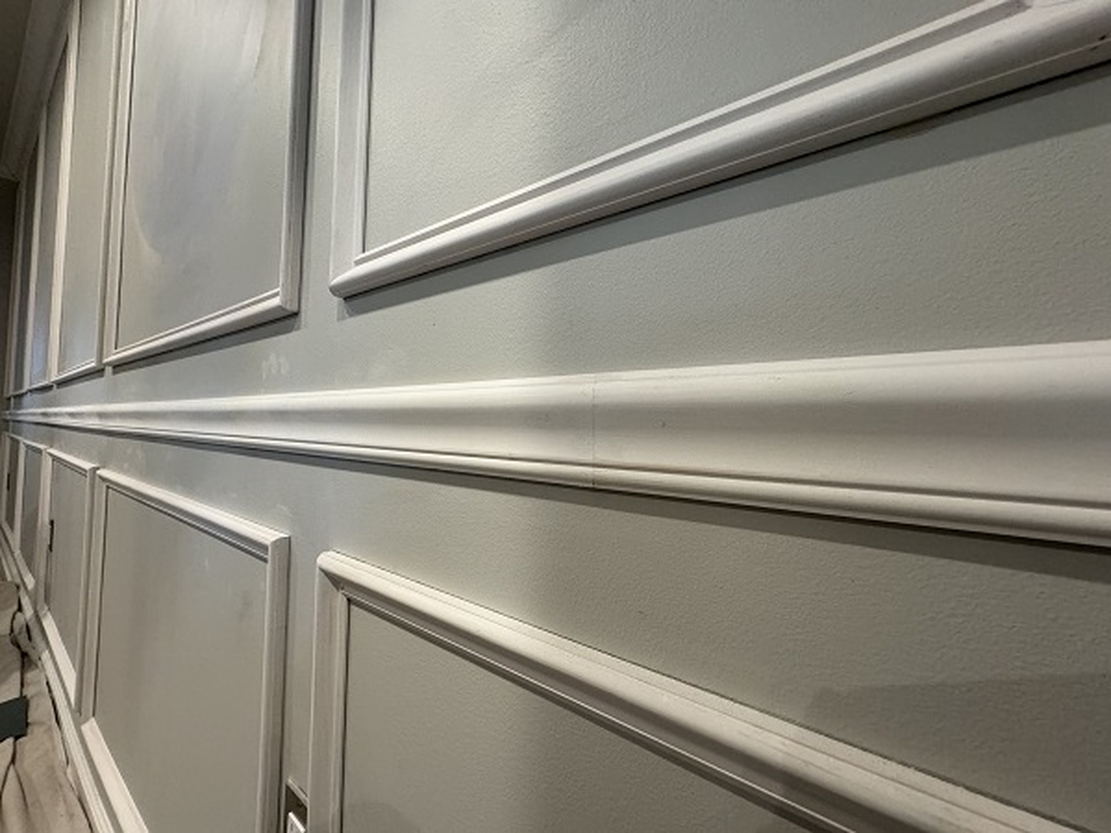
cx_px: 556
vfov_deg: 85.7
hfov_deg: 102.1
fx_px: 449
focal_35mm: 14
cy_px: 416
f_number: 2.2
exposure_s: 1/60
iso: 320
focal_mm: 2.22
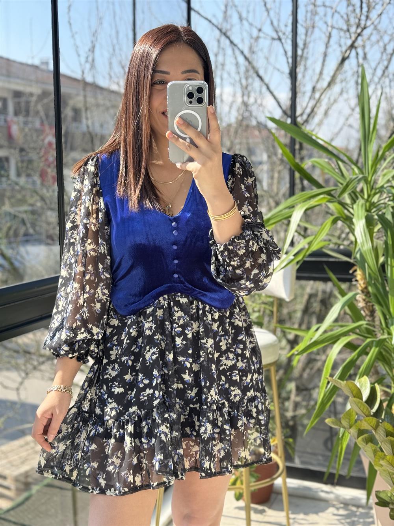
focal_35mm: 48
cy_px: 263
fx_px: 728
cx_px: 197
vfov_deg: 39.7
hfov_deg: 30.3
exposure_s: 1/352
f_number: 1.78
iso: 64
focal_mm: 6.86
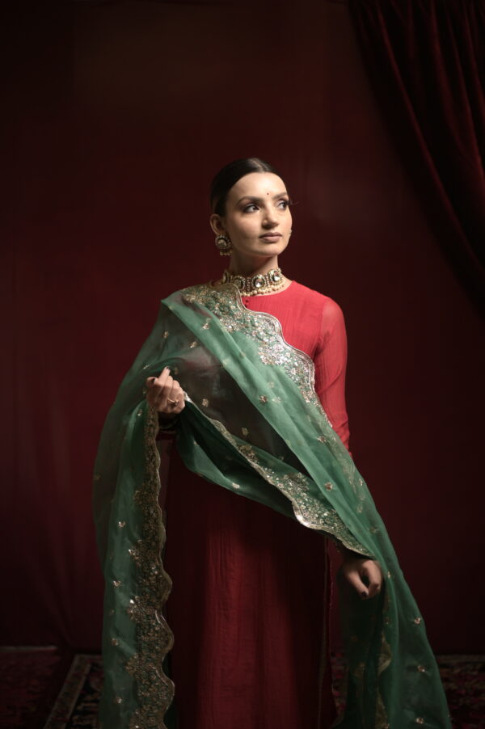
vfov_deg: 39.6
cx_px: 242
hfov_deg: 27.0
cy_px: 364
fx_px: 1012
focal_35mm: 50
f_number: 1.6
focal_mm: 50
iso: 100
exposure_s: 1/1000
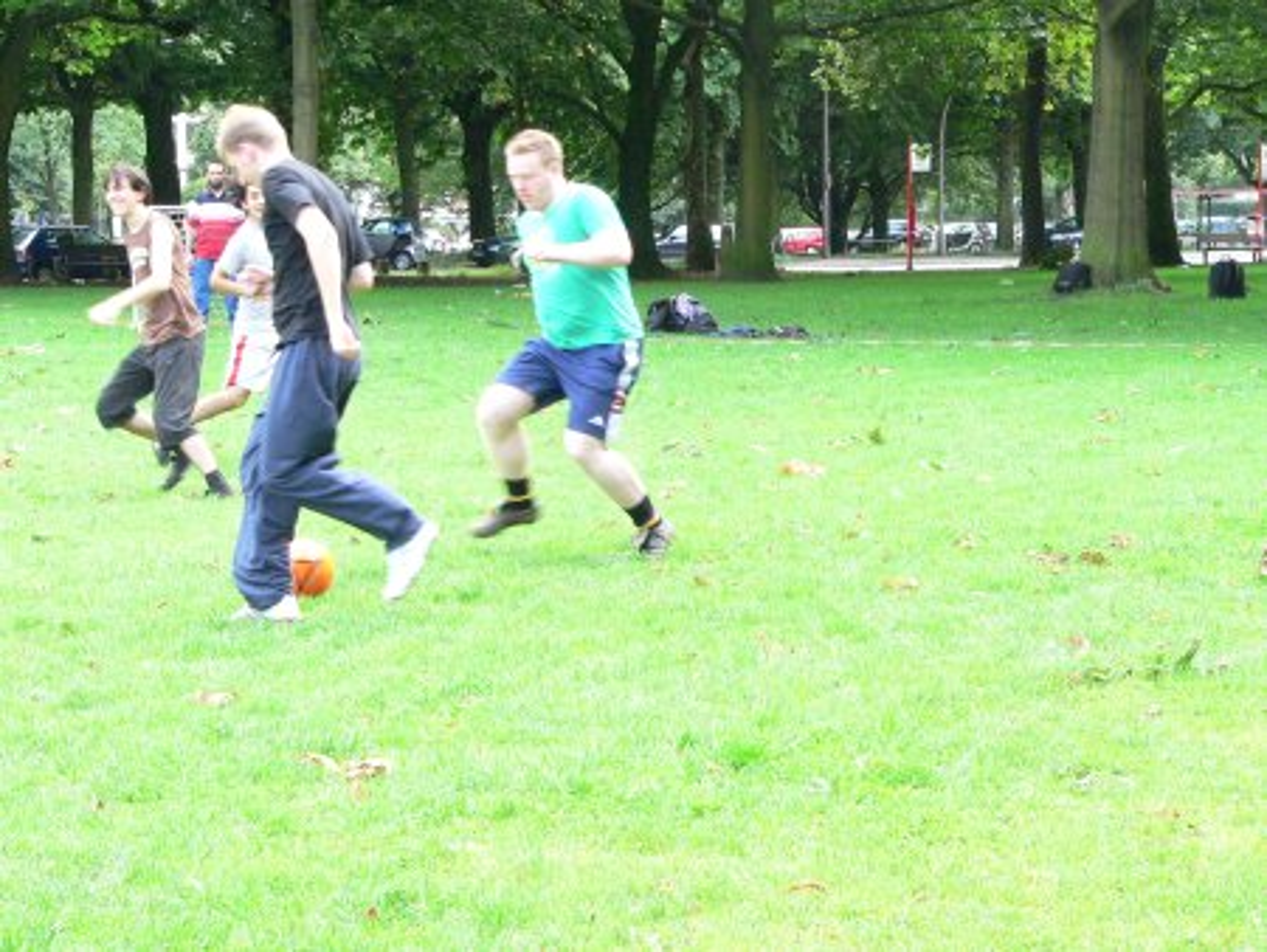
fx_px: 3406
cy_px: 476
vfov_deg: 15.9
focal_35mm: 93
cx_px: 634
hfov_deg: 21.1
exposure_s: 1/160
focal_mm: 15.4
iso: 400
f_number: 4
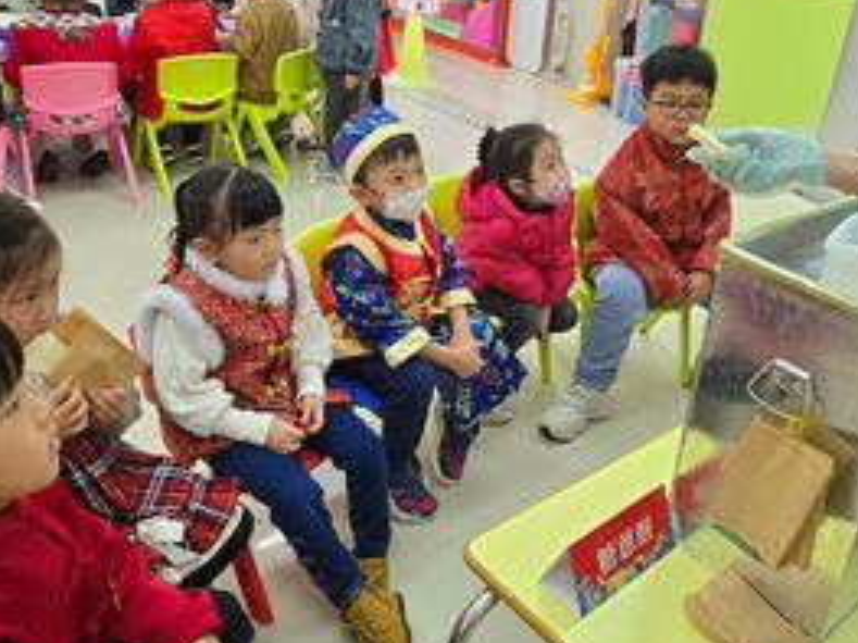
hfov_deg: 52.0
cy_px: 238
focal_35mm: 35
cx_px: 542
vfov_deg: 40.4
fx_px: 867
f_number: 1.8
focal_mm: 5.4
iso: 200
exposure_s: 1/100
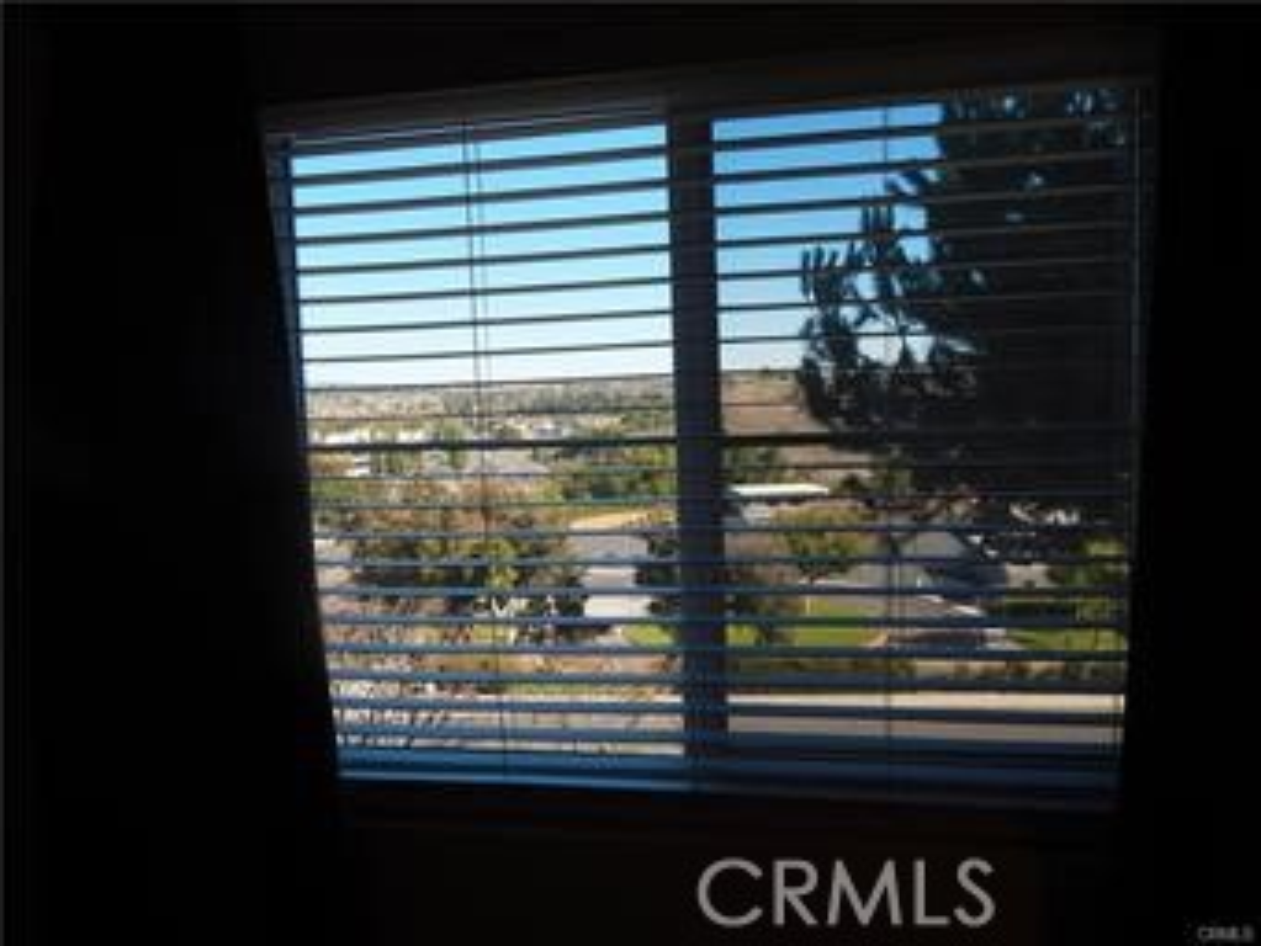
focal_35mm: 25
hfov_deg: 69.4
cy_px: 473
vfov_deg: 54.9
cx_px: 630
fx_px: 911
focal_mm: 4.5
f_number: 3.1
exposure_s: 1/800
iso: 125
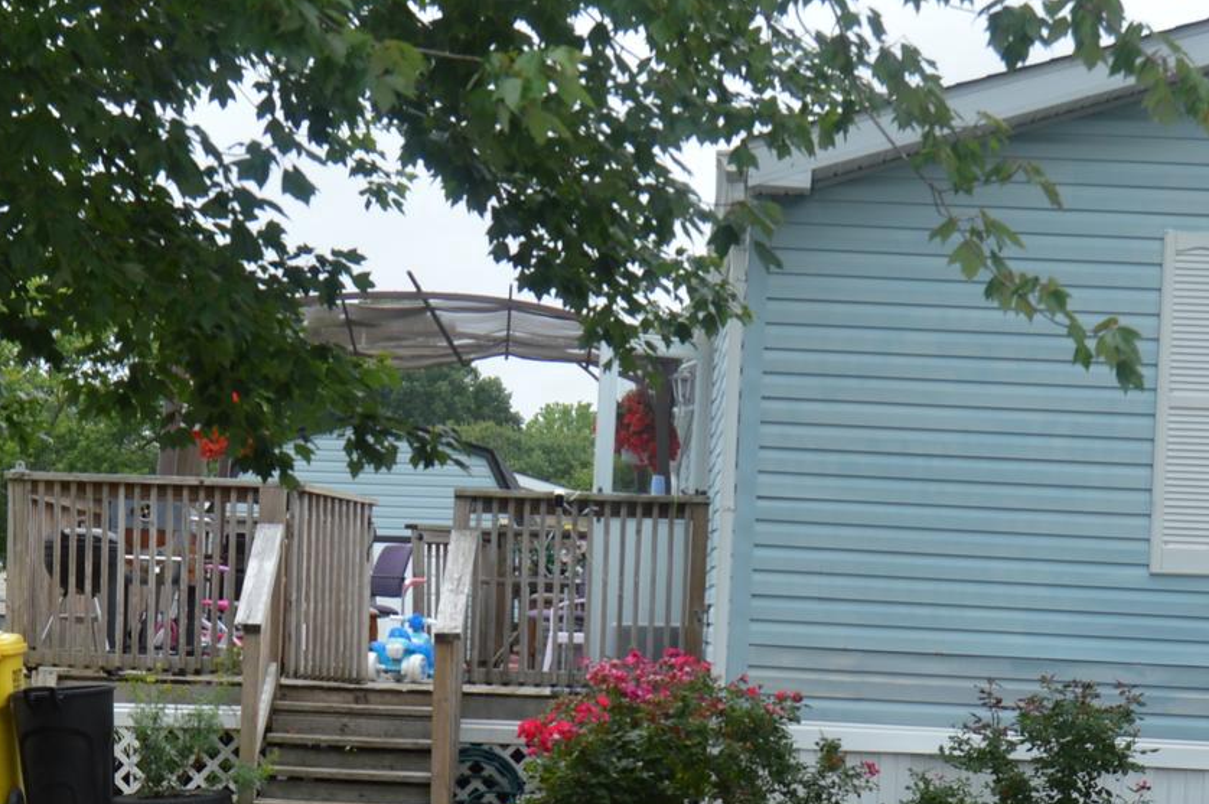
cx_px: 541
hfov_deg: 23.1
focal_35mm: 88
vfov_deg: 15.3
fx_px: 2952
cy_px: 785
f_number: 5.6
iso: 125
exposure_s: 1/125
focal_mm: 24
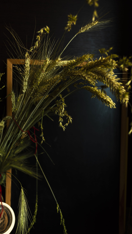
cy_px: 120
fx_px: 193
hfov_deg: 37.7
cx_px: 60
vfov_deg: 62.6
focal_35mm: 31
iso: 100
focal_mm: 28
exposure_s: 1/80
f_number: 2.8
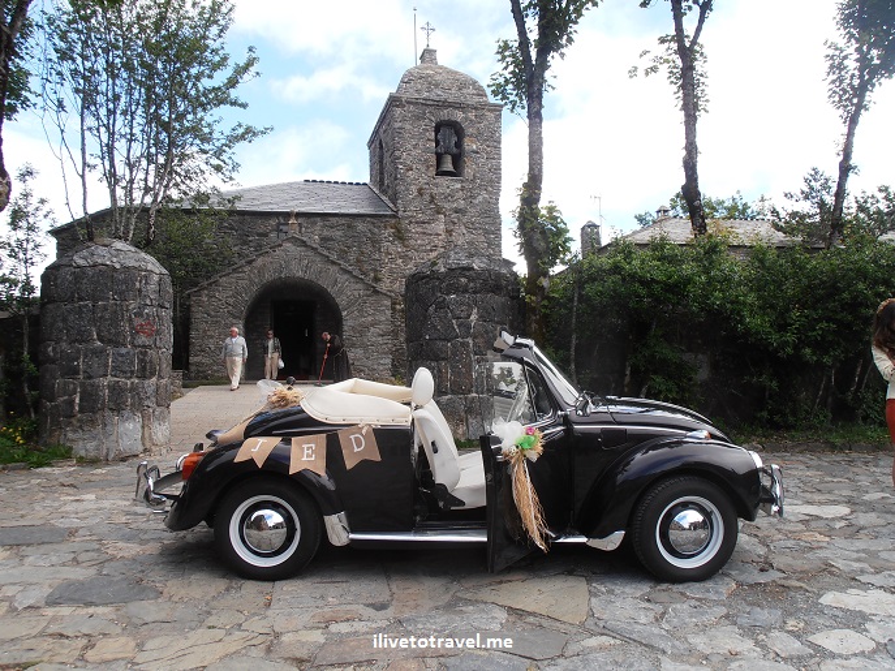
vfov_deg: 46.8
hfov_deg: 60.0
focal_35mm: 30
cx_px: 448
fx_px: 776
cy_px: 336
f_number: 8.8
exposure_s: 1/80
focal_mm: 5.25
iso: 80
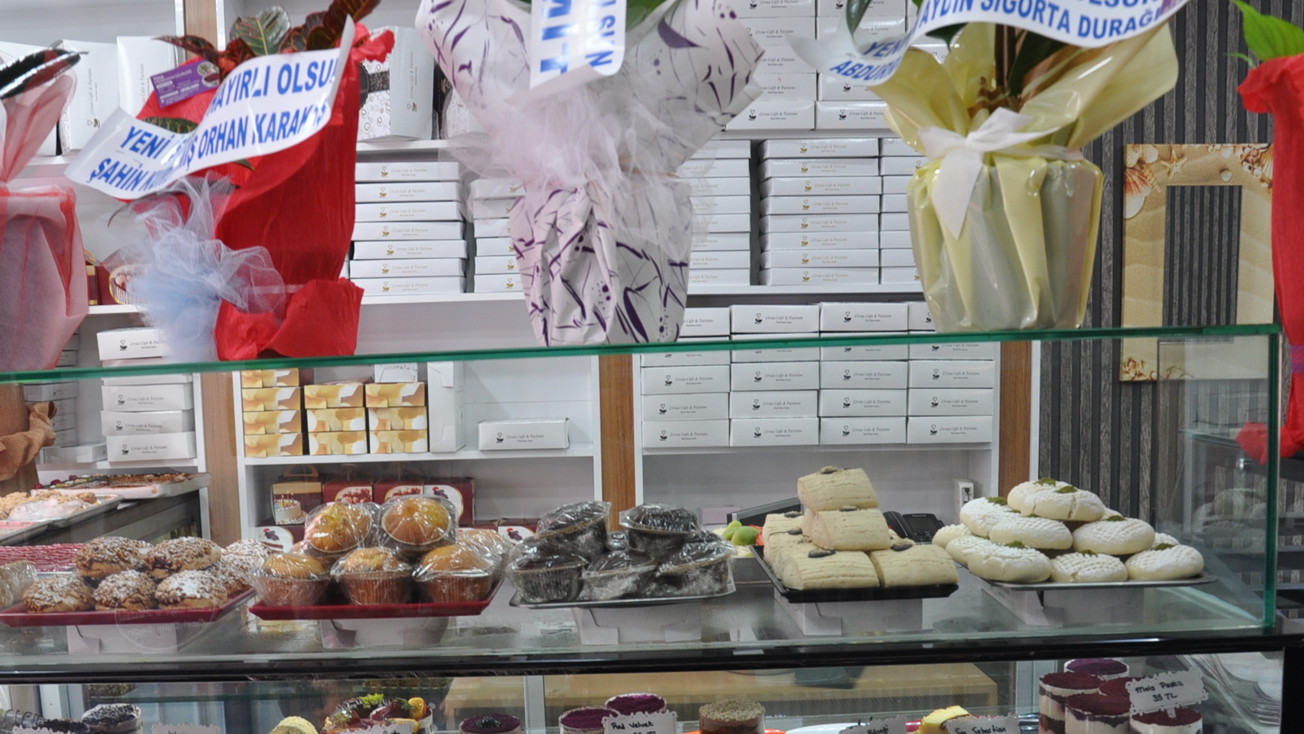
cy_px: 520
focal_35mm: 37
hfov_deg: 53.8
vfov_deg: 31.6
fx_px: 1279
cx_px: 552
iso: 500
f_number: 4
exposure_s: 1/60
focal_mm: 18
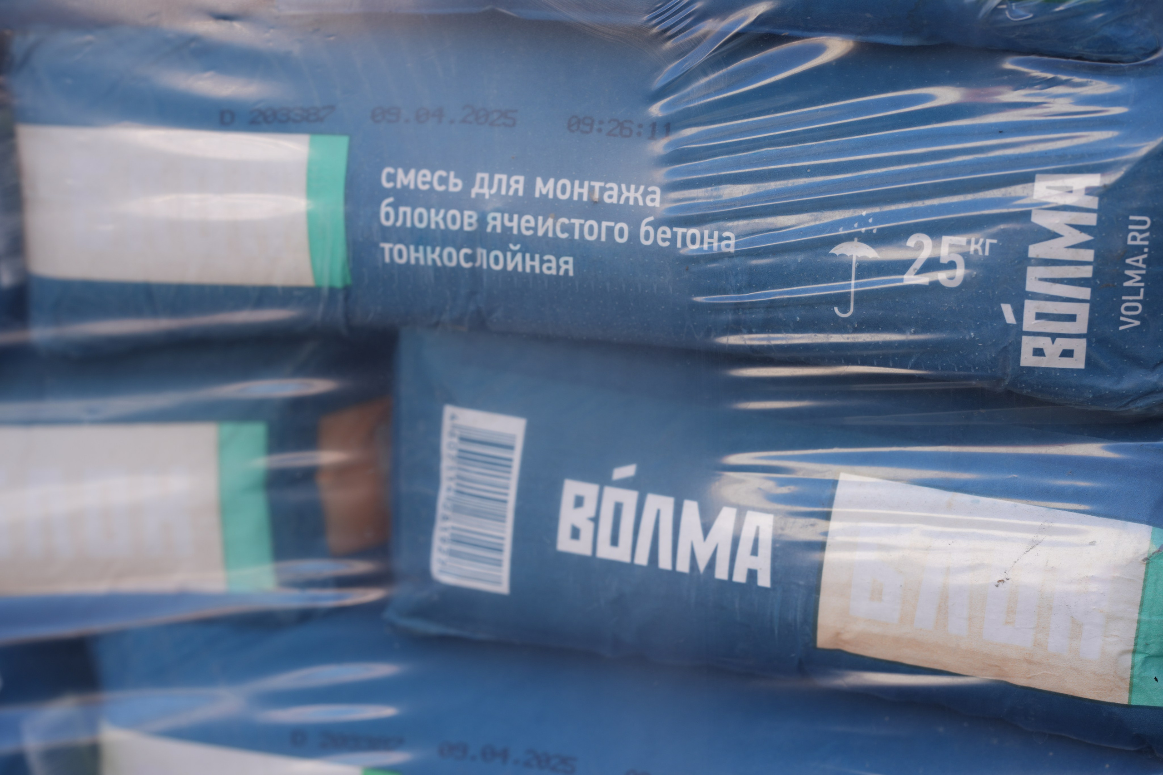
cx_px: 582
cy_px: 388
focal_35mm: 135
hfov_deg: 15.2
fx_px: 4361
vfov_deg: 10.2
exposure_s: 1/320
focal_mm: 135
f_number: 3.5
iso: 100
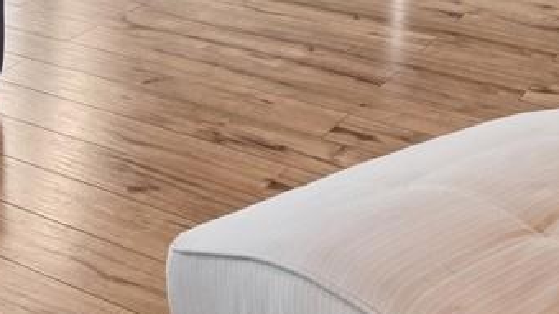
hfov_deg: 30.5
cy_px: -416
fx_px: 1022
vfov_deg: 13.4
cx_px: 321
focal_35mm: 69
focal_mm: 14
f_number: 8
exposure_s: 1/25
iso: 640
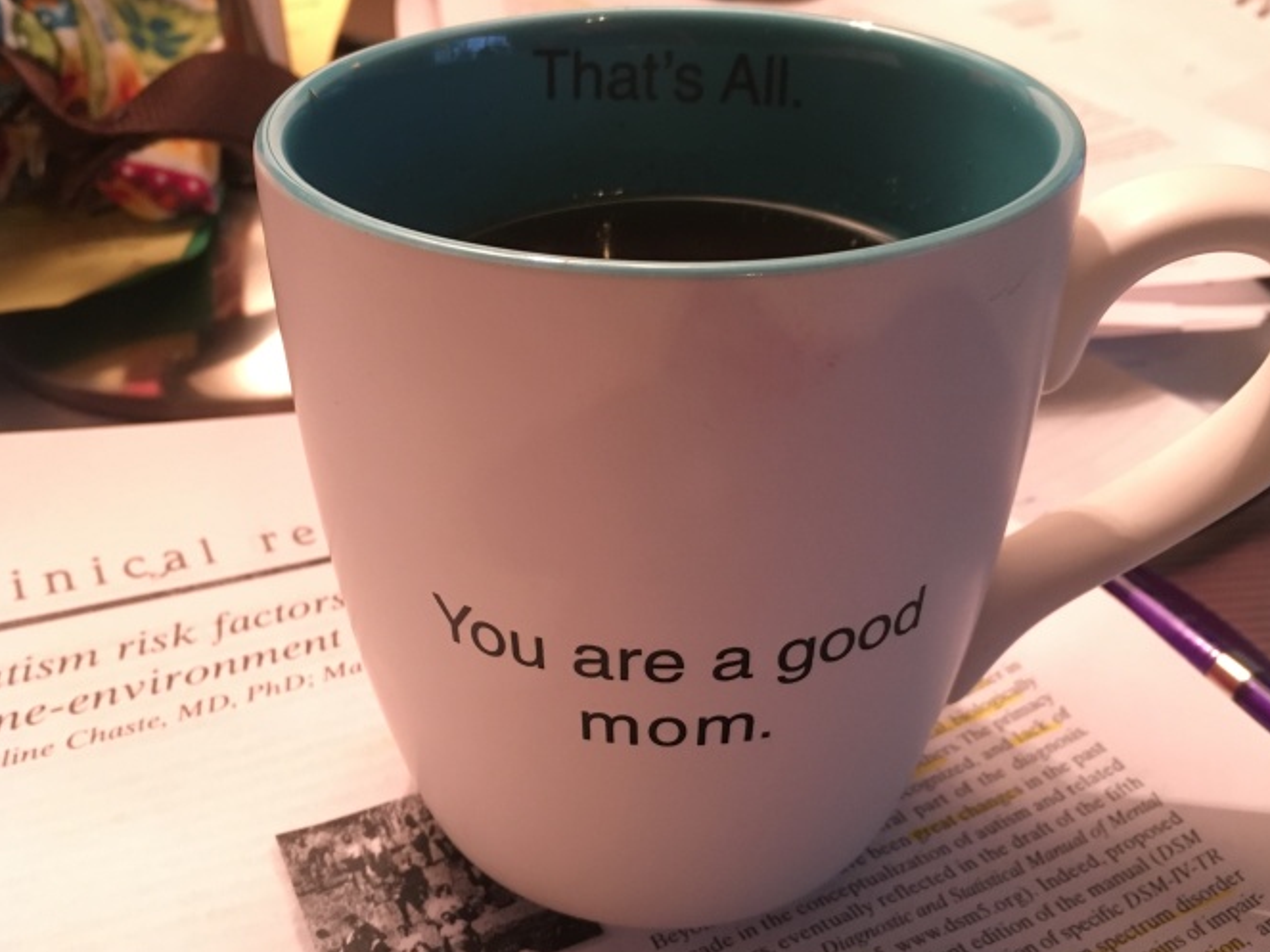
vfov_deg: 40.7
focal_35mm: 35
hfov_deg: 52.6
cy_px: 506
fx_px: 1284
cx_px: 640
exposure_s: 1/30
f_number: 2.2
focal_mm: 4.15
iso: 125
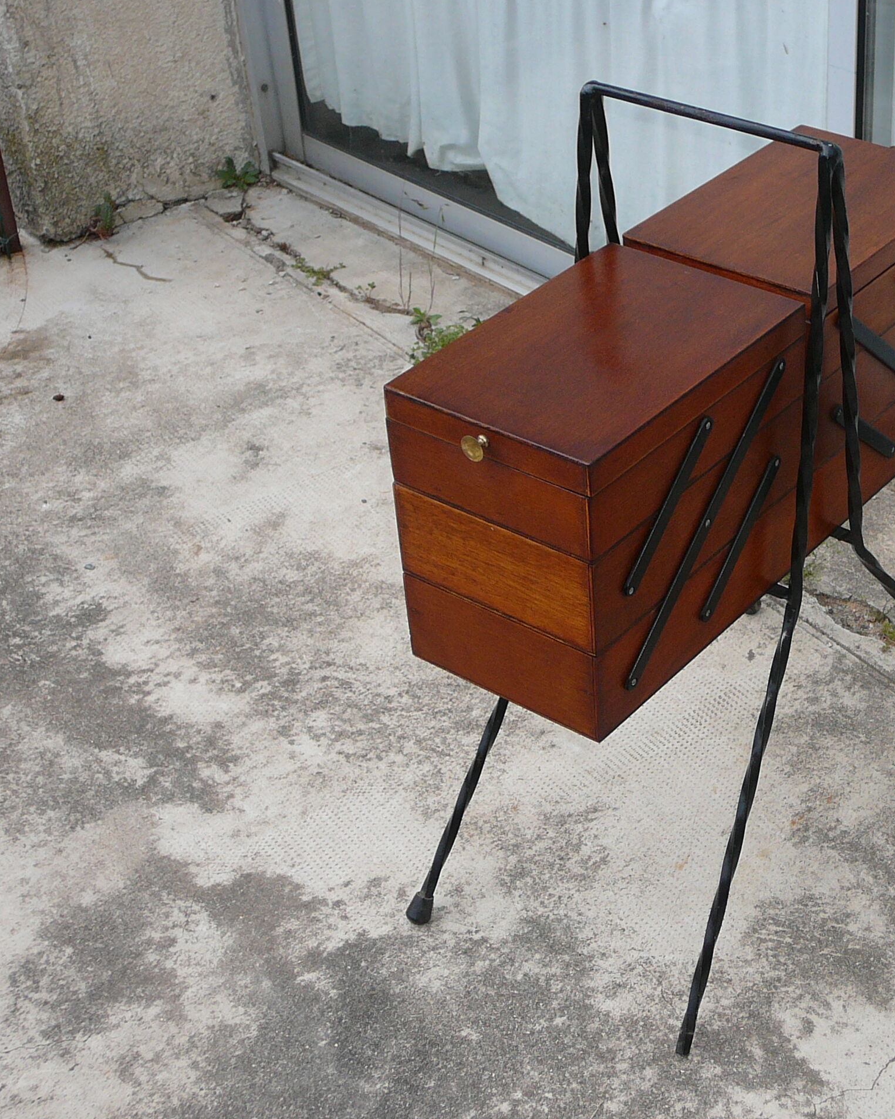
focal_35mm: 59
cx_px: 742
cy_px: 561
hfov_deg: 25.3
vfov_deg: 32.0
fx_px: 1953
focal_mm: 6.7
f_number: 3.2
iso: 80
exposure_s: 1/80
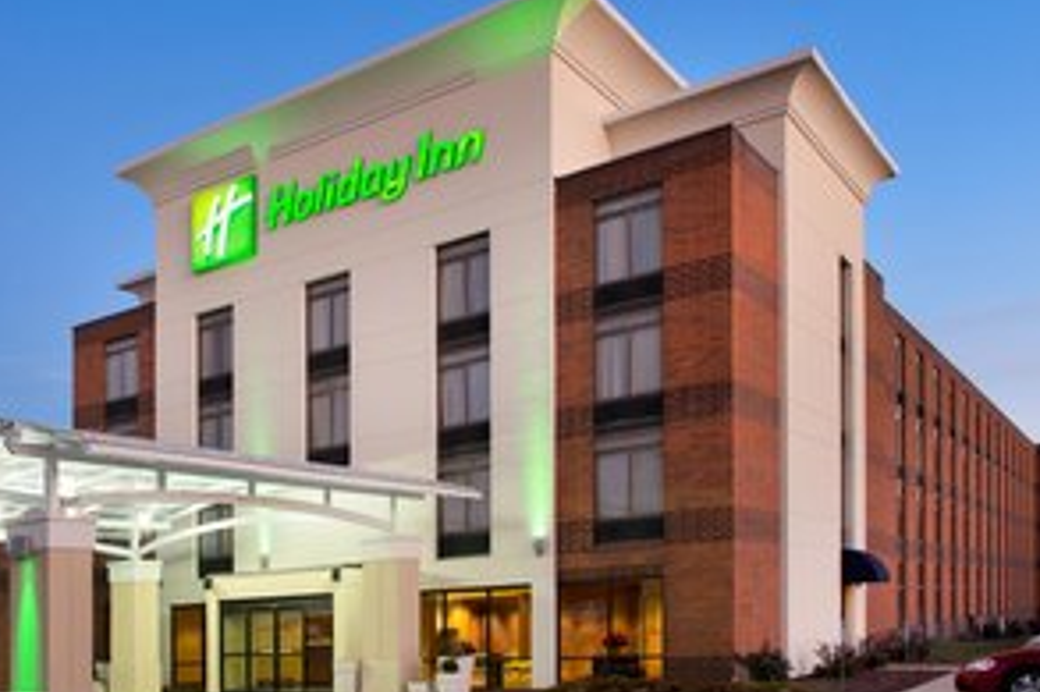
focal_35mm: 38
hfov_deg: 50.2
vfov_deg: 34.9
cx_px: 390
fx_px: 1097
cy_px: 397
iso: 400
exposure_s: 1
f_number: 14
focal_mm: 29
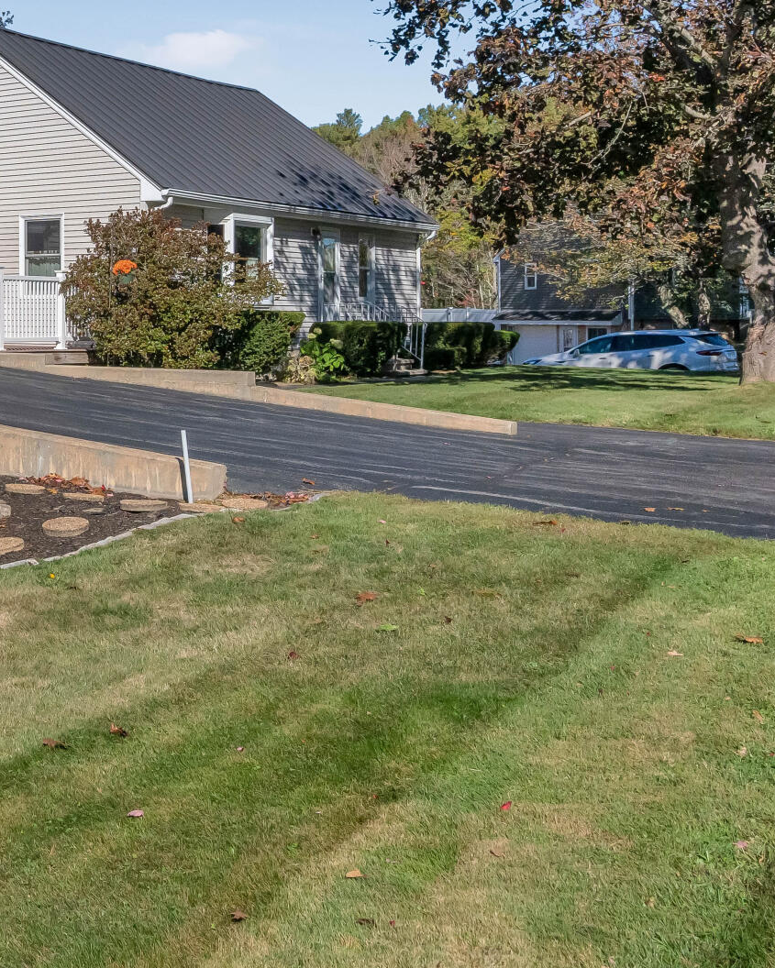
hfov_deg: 25.6
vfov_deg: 38.0
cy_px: 264
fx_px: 1376
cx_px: -305
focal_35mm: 48
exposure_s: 1/6000
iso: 800
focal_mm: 18
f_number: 8
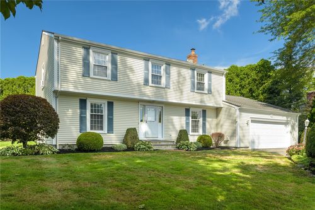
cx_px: 158
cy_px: 105
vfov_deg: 47.9
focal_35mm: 27
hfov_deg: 67.4
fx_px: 236
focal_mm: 27
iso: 200
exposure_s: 1/125
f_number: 7.1
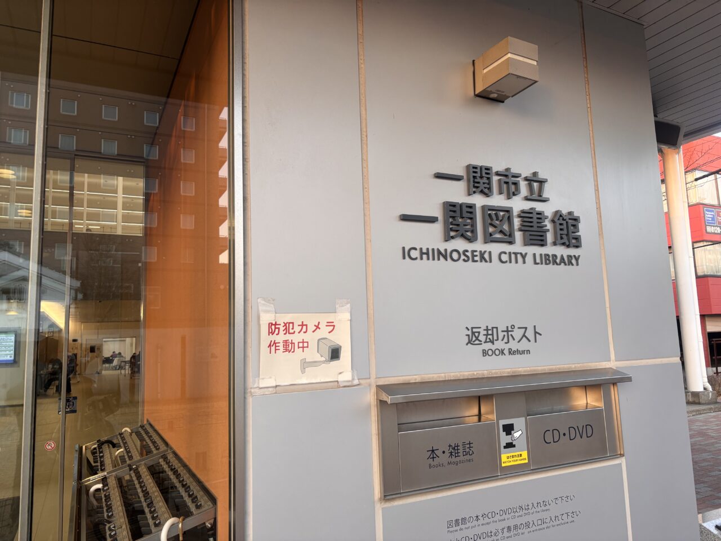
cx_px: 360
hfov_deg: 67.3
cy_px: 270
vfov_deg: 53.1
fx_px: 542
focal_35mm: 26
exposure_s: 1/121
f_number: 1.6
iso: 80
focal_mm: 5.96
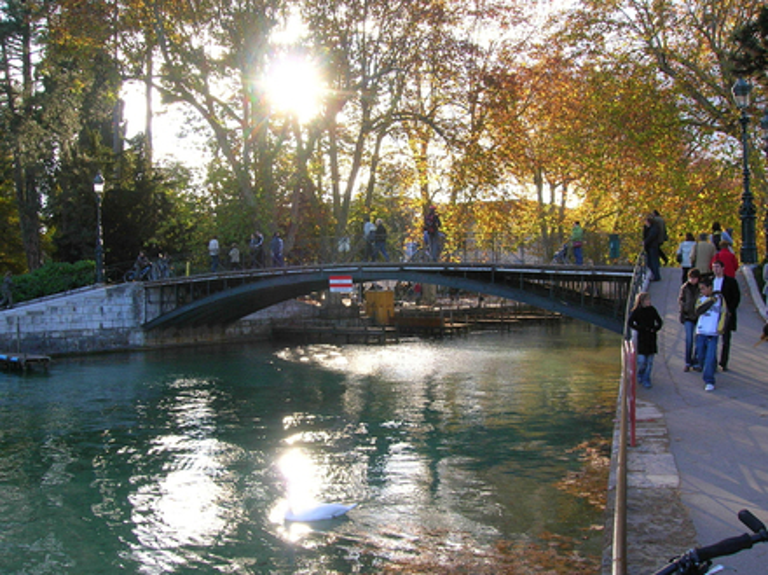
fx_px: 754
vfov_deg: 41.7
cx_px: 384
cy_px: 288
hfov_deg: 54.0
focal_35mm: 34
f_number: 4.9
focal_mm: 5.7
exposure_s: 1/67.8
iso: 50
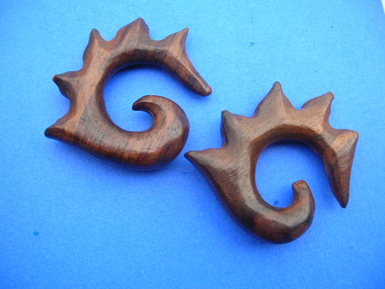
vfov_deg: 40.7
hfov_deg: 52.6
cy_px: 144
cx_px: 192
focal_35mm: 35
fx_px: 389
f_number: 2.8
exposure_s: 1/128
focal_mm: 5.8
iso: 50
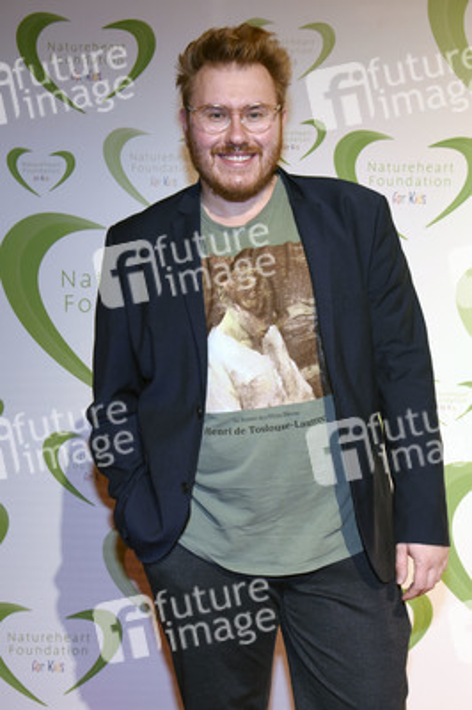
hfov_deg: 35.0
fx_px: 749
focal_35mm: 38
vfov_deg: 50.7
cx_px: 236
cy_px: 355
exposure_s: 1/60
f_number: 6.3
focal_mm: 38
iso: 1600
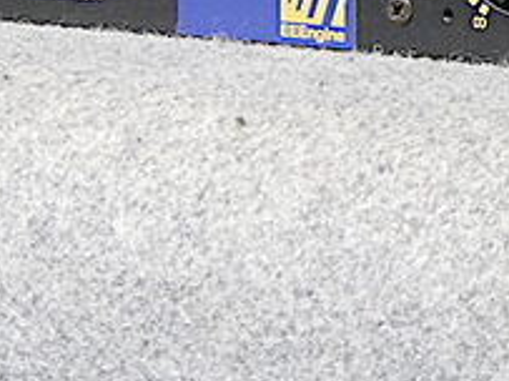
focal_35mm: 502
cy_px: -241
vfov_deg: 2.9
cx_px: 780
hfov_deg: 3.9
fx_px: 7377
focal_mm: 19
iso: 200
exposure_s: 1/5
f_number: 5.1
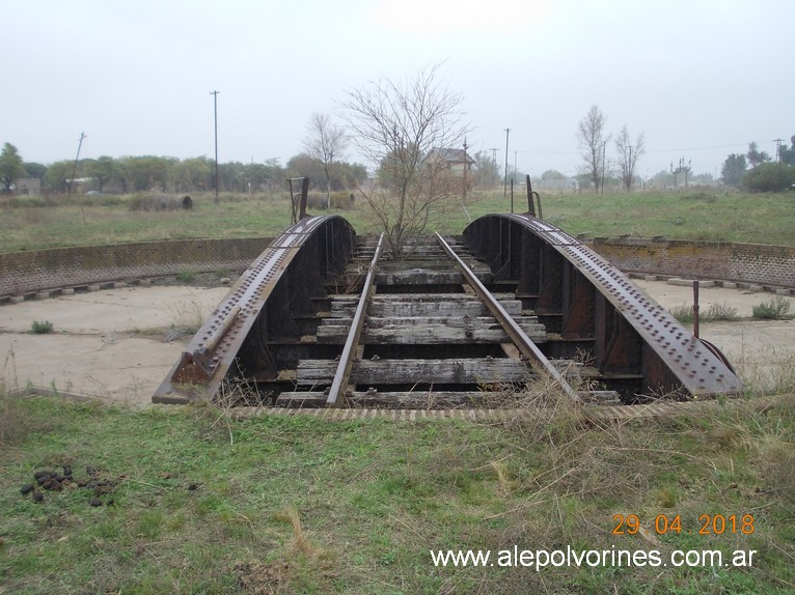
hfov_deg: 49.0
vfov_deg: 37.7
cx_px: 398
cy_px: 298
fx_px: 872
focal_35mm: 38
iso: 80
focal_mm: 5.3
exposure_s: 1/200
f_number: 3.1
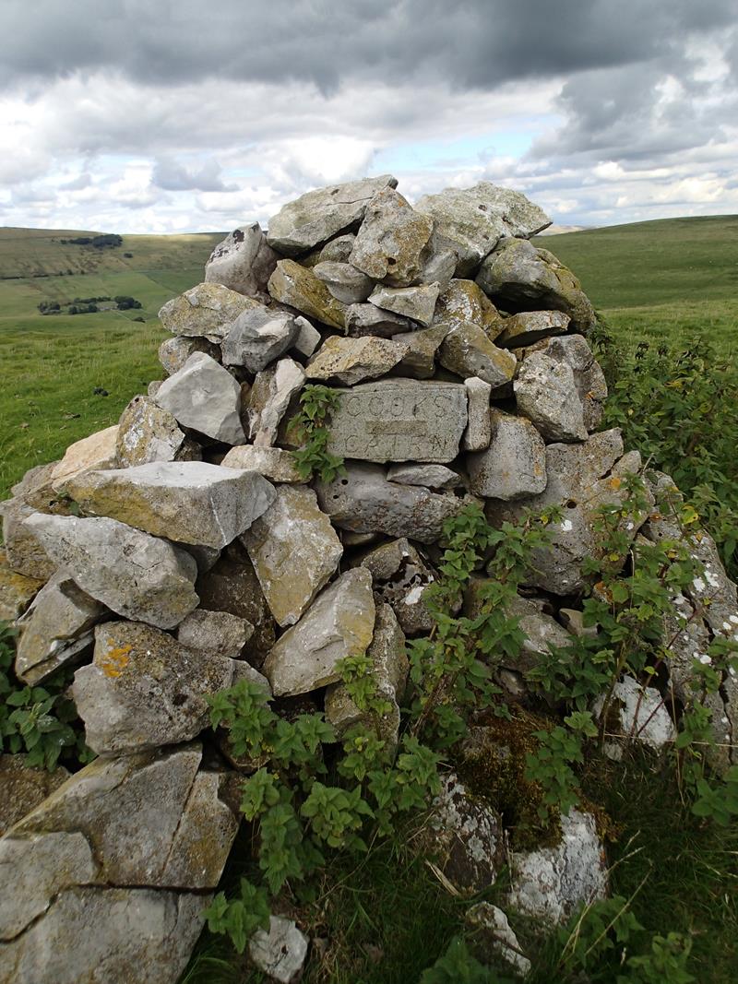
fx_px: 711
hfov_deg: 54.9
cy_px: 492
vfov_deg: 69.4
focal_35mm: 25
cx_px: 369
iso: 100
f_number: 2.8
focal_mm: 4.5
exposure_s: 1/800
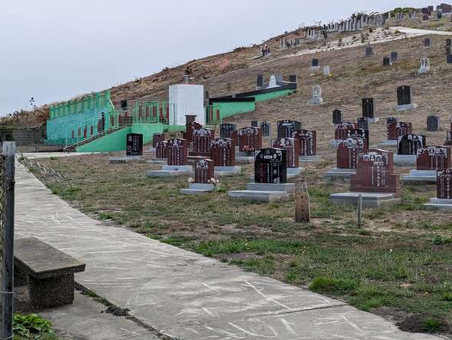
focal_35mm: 66
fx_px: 863
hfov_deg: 29.2
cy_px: 148
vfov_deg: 22.3
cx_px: 283
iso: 46
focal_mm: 6.81
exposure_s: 1/44.8
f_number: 1.85
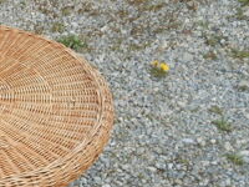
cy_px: 214
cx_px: -41
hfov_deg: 28.5
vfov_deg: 22.8
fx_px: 432
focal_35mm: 60
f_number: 3.2
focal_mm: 4.5
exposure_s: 1/640
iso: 80
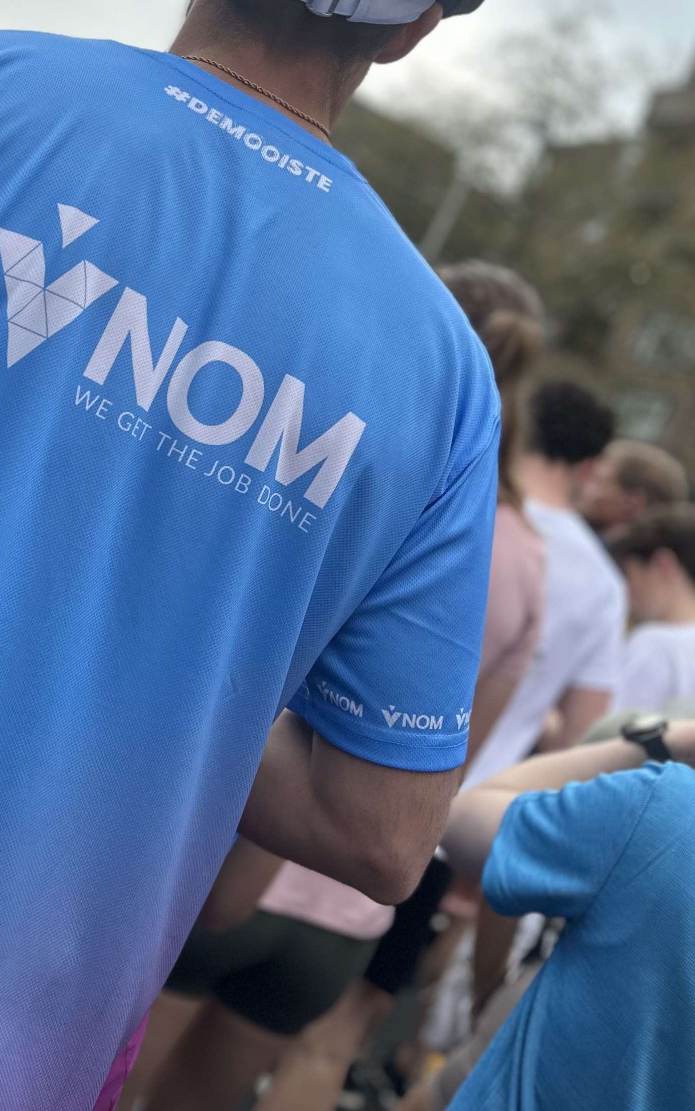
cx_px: -18
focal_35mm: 46
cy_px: 334
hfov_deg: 26.4
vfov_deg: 42.6
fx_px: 1394
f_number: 1.78
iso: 80
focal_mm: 6.86
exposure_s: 1/458
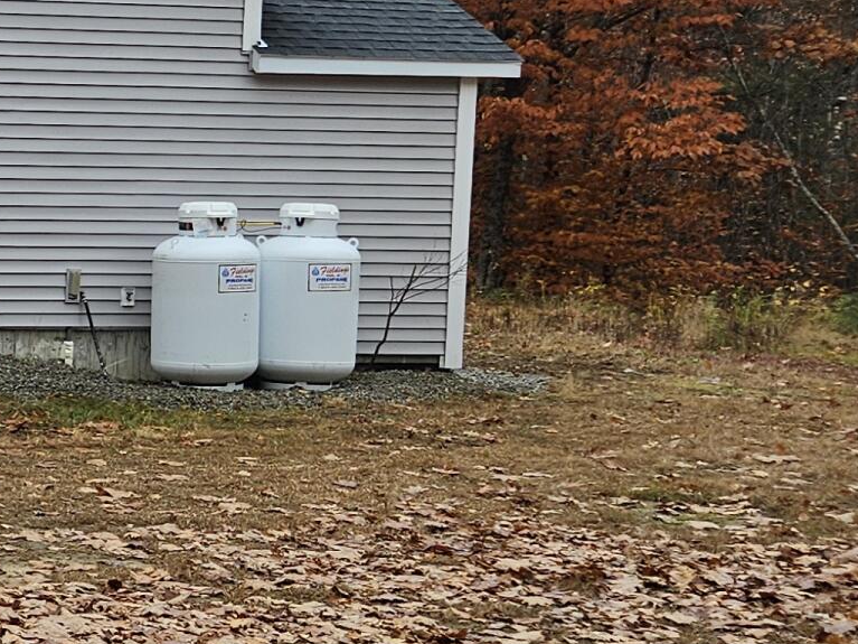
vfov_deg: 16.4
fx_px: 2230
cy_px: 339
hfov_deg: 19.3
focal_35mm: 90
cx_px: -397
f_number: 1.8
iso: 25
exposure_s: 1/243
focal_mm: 5.4
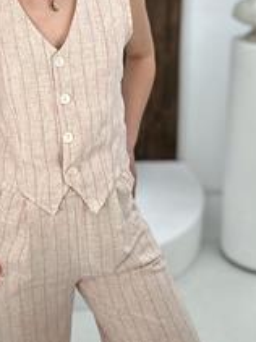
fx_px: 563
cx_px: 53
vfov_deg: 32.0
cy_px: 29
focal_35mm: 57
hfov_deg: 25.2
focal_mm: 2.69
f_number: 1.9
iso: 25
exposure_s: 1/100
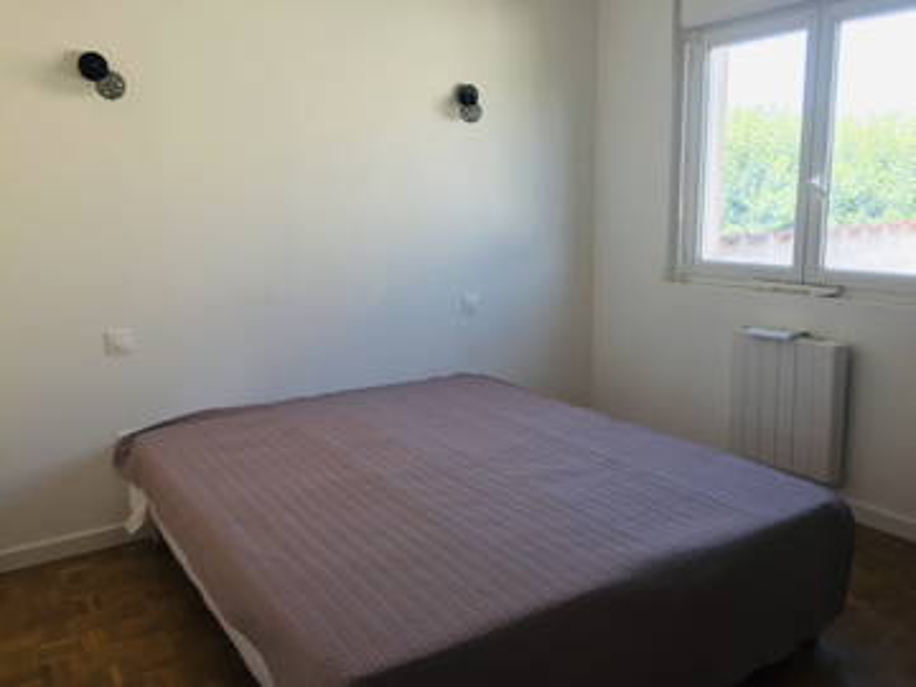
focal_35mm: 29
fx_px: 767
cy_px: 344
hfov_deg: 61.7
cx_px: 458
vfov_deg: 48.2
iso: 40
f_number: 2.2
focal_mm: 4.15
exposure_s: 1/100
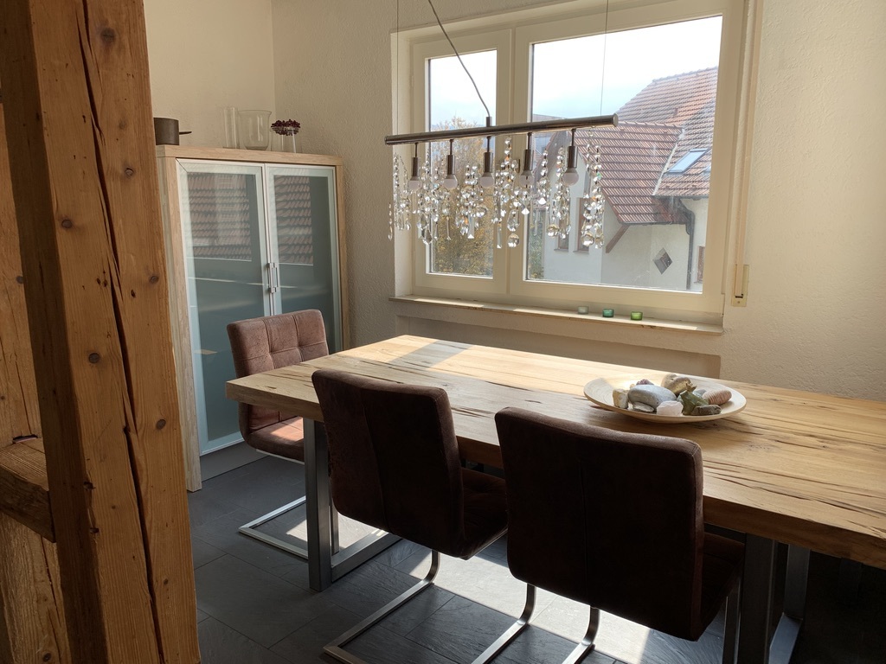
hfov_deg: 67.3
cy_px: 332
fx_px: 665
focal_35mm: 26
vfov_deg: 53.1
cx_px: 443
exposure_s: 1/417
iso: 25
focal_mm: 4.25
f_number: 1.8
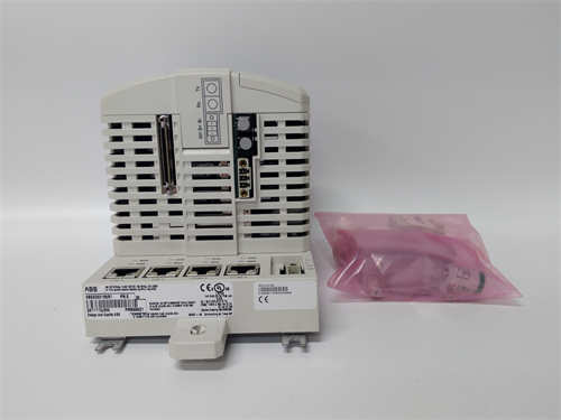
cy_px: 210
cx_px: 280
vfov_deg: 51.4
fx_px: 438
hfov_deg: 65.3
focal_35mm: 27
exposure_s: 1/33
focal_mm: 3.79
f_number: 2
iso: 167
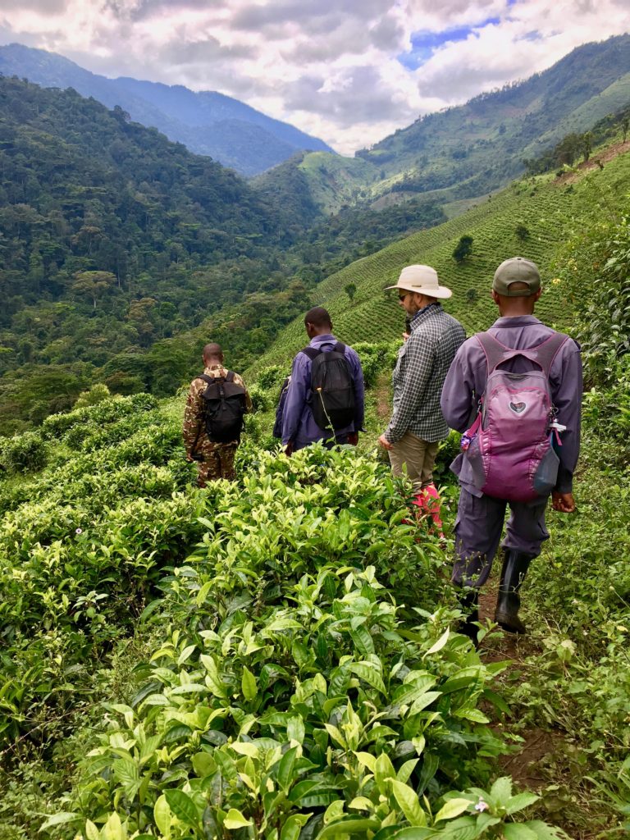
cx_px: 315
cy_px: 420
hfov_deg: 48.2
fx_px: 704
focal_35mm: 29
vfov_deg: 61.7
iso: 25
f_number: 2.2
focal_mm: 4.15
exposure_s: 1/582
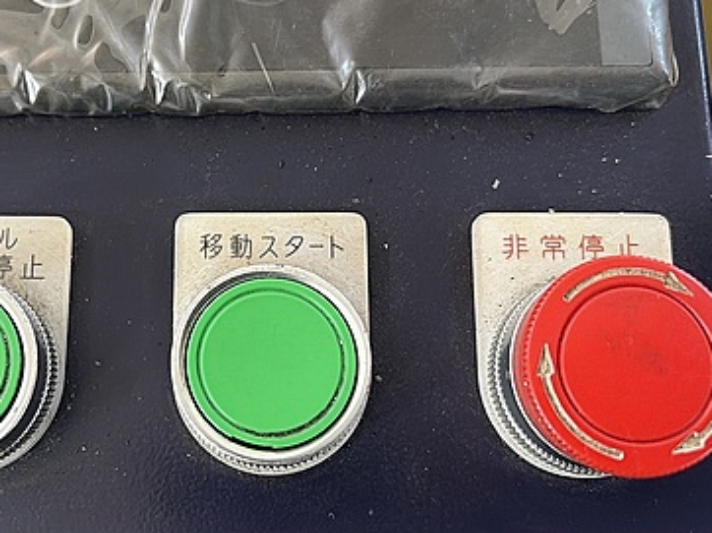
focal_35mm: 46
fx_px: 946
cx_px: 222
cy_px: 232
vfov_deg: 31.4
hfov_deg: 40.6
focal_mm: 5.96
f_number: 1.6
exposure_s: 1/60
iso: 200
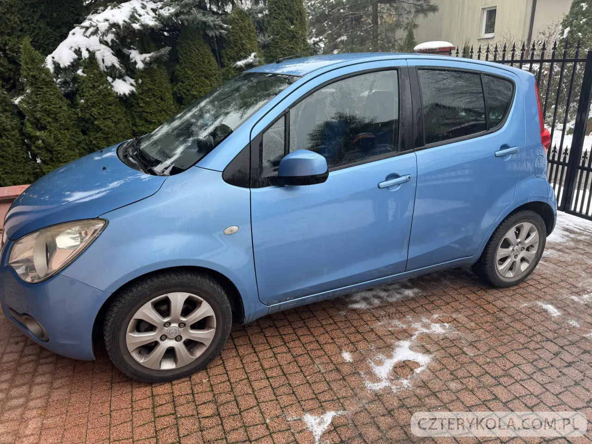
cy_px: 222
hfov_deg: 71.6
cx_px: 296
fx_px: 410
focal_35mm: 24
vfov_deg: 56.8
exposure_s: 1/155
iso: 64
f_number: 1.78
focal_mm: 6.76
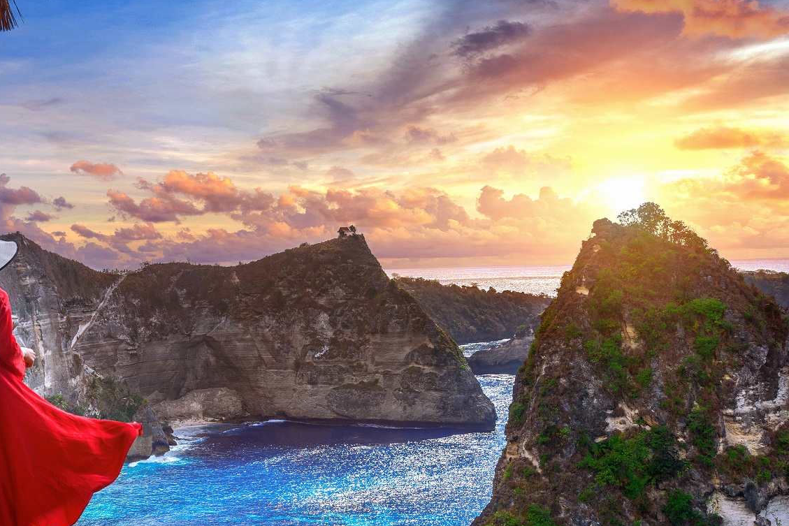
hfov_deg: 37.4
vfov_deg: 26.5
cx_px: 152
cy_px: 254
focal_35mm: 51
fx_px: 1118
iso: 100
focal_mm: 30
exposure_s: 1/400
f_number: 8
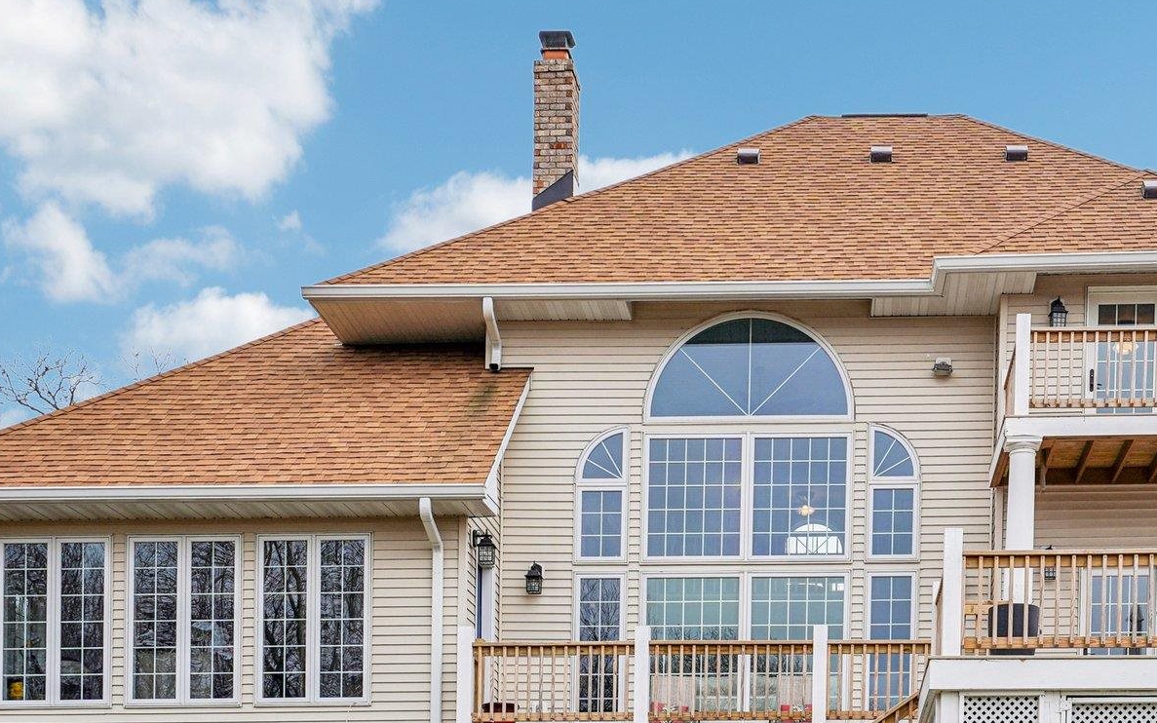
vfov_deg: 25.3
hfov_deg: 39.1
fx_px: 1608
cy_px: 388
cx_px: 766
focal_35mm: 51
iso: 100
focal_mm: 29
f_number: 8
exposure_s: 1/160
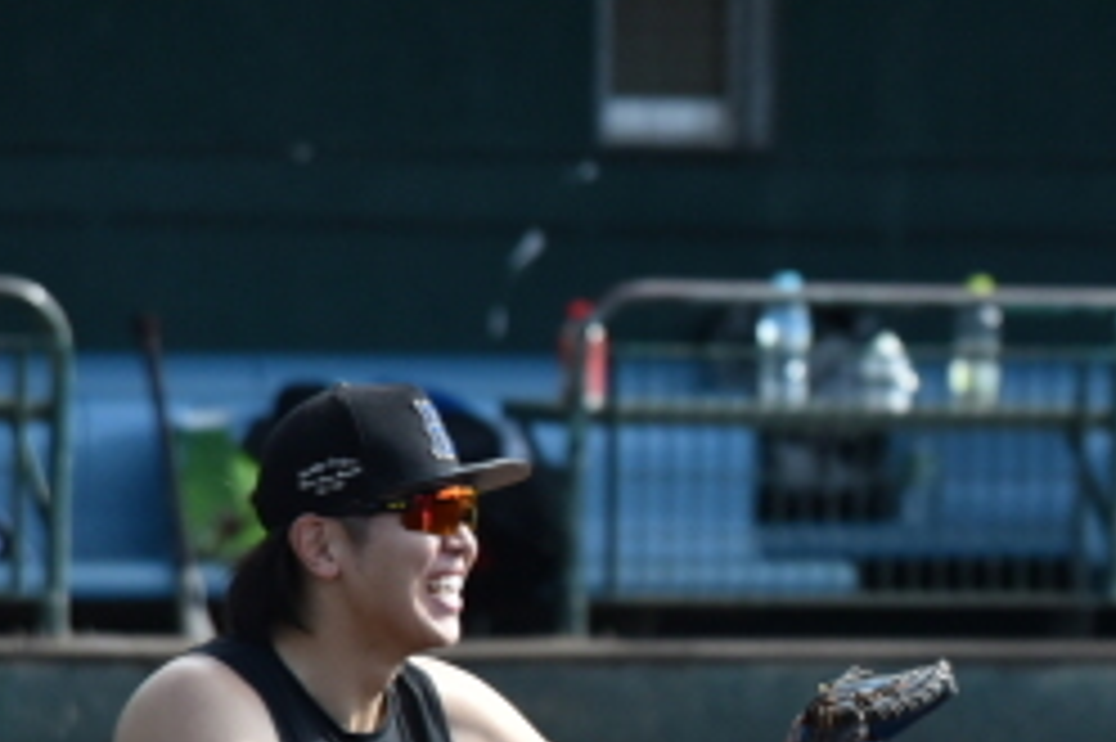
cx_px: 1620
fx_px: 31040
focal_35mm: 1002
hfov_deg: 2.1
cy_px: 510
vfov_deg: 1.4
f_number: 5.6
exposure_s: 1/4000
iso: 1250
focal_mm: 310
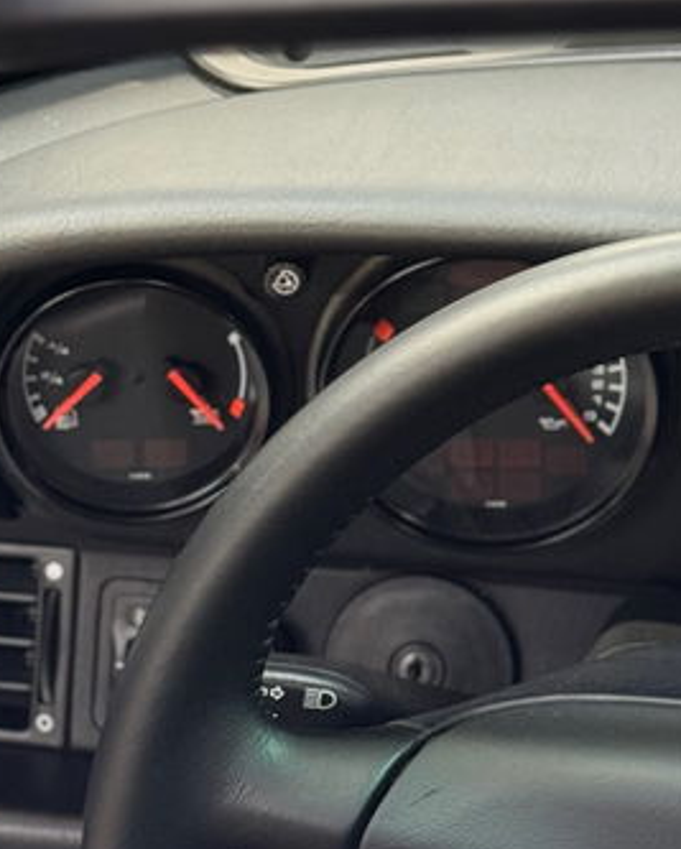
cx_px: 819
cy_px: 191
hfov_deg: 10.6
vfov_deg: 13.3
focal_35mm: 144
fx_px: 3623
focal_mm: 6.76
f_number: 1.78
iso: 320
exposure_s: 1/33
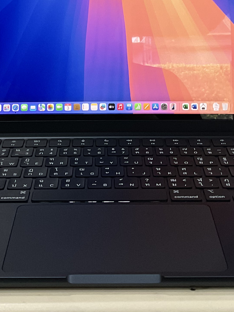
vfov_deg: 22.0
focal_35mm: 81
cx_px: 99
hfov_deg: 18.2
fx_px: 730
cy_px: -76
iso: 64
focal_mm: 3
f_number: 1.8
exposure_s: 1/50
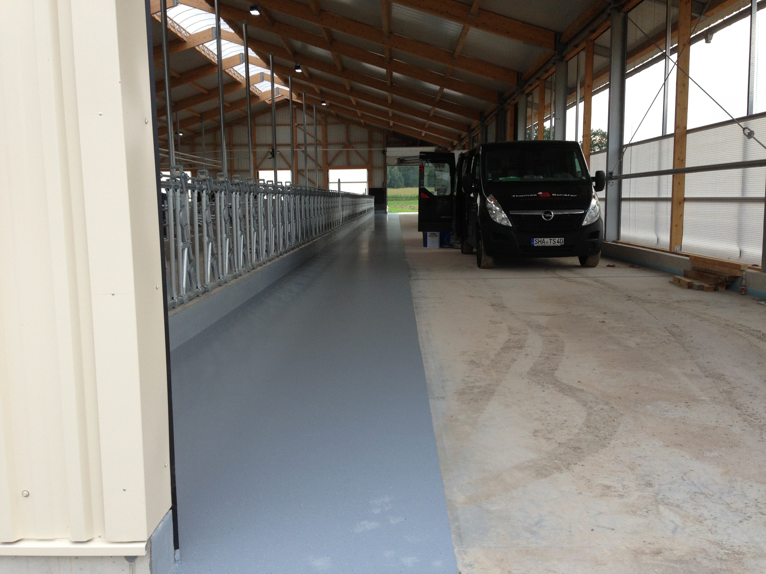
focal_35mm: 33
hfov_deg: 55.4
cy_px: 287
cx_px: 383
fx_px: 730
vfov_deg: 42.9
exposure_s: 1/120
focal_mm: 4.13
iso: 64
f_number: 2.4
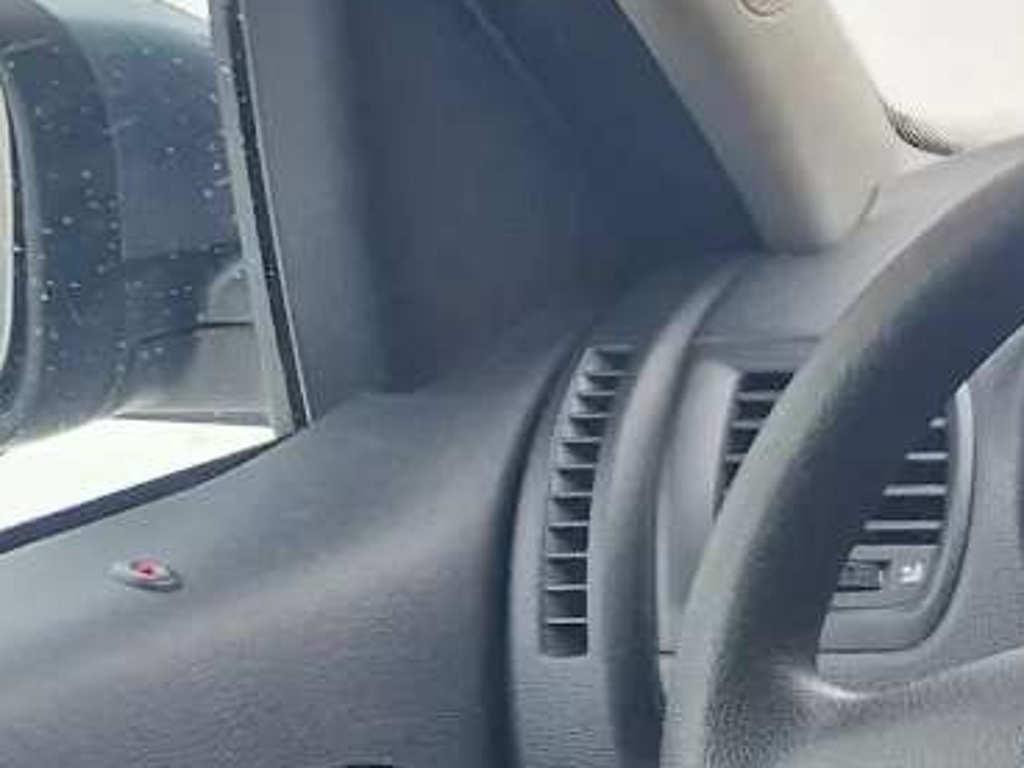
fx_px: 3550
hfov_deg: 12.6
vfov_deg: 11.9
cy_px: 1082
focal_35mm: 120
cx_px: 2485
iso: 200
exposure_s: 1/100
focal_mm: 5.4
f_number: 1.8
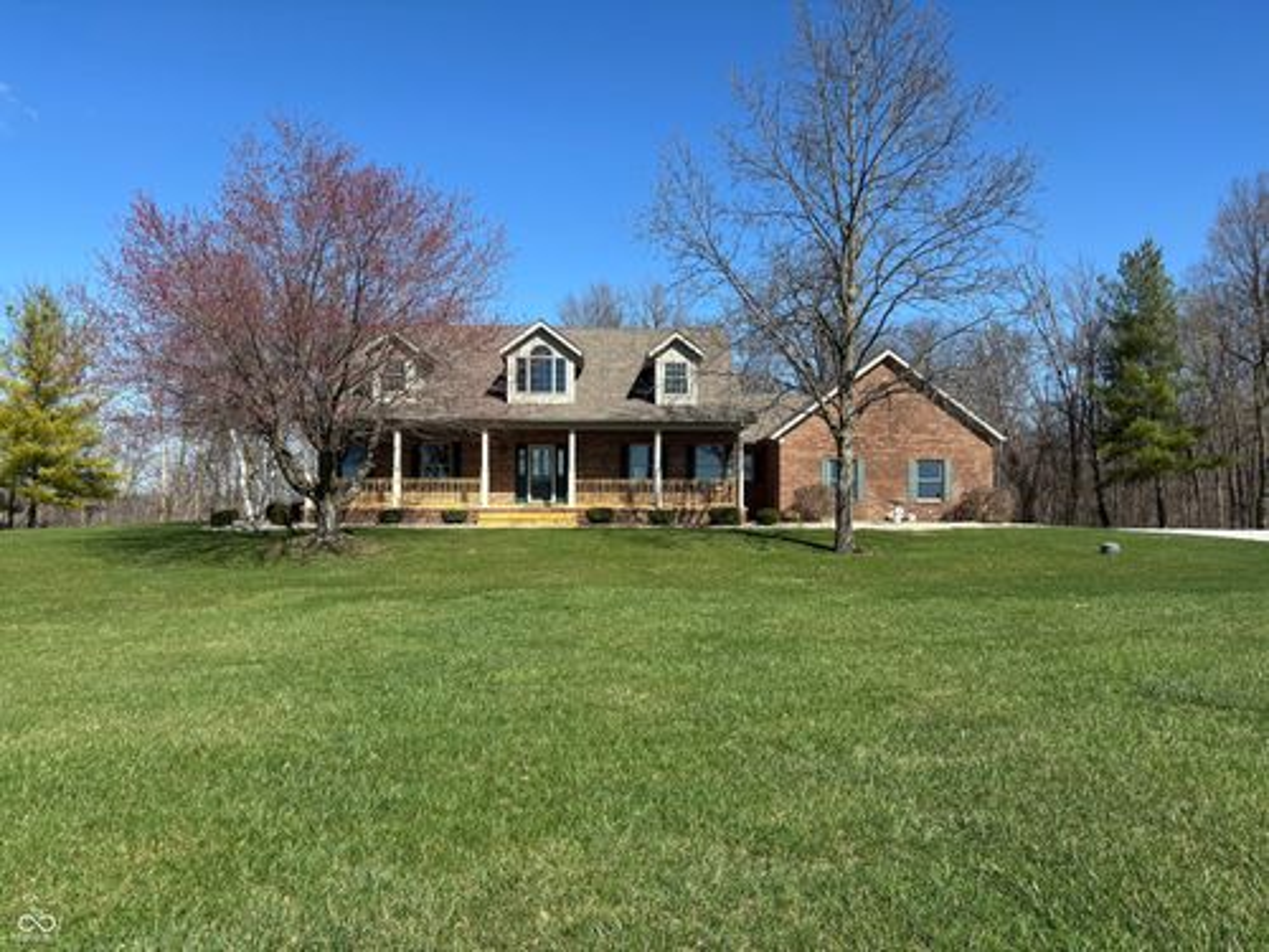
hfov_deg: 67.3
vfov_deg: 53.1
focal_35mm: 26
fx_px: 953
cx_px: 634
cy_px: 476
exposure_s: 1/2513
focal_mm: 5.96
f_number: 1.6
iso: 50
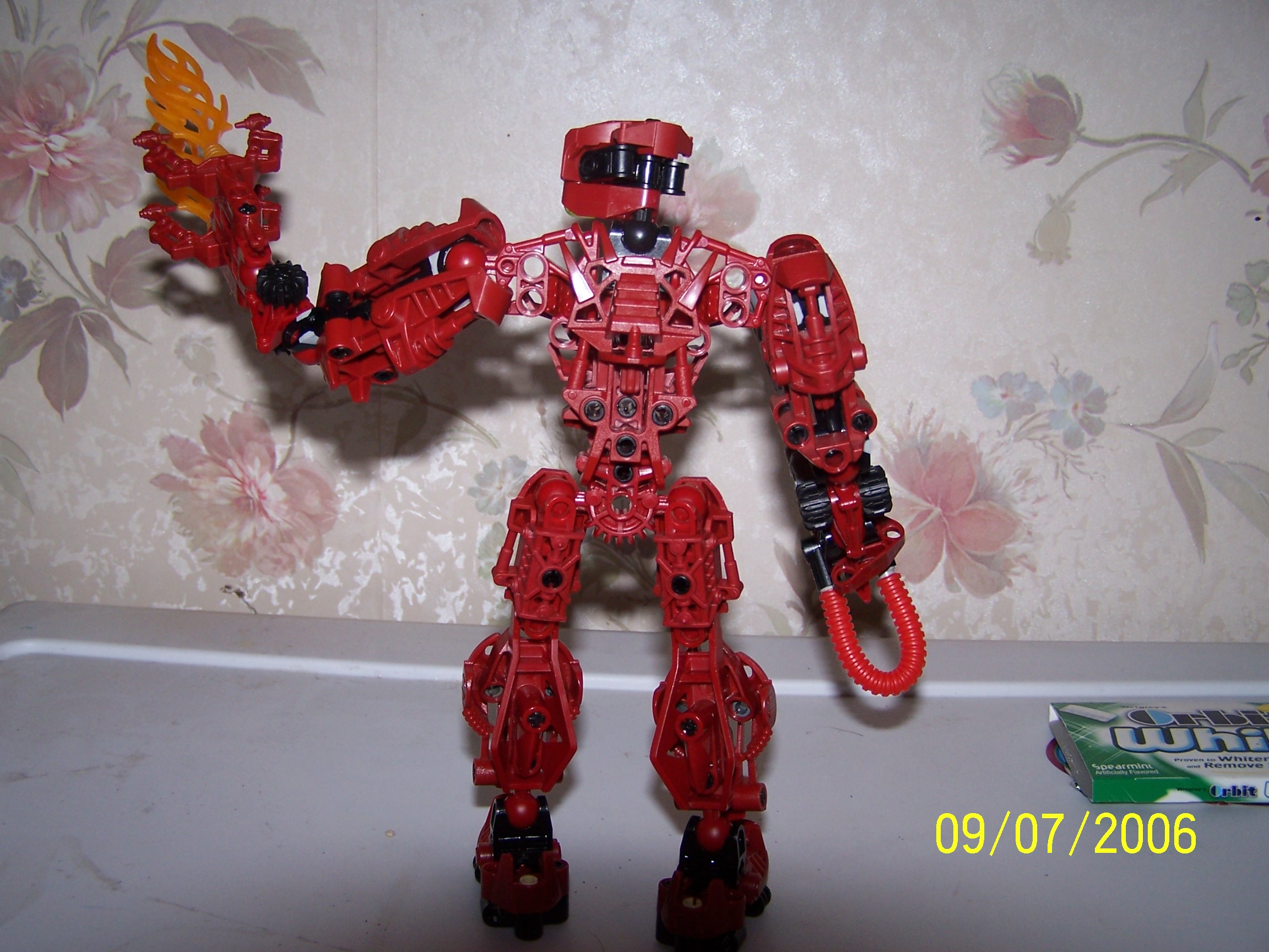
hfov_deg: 49.0
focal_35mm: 38
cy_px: 476
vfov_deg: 37.7
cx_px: 634
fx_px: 1393
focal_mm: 6.3
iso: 80
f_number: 2.8
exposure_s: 1/60
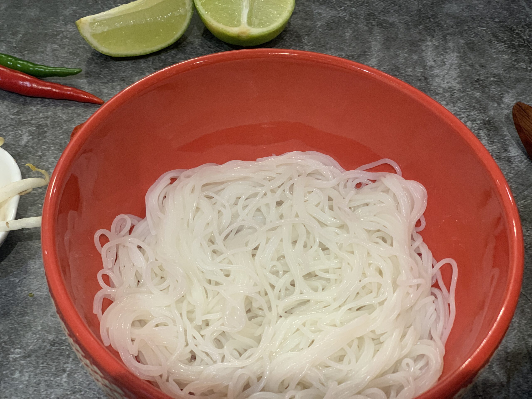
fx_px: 799
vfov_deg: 28.0
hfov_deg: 36.8
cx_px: 266
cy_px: 200
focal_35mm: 52
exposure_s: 1/50
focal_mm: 6
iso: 160
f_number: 2.4
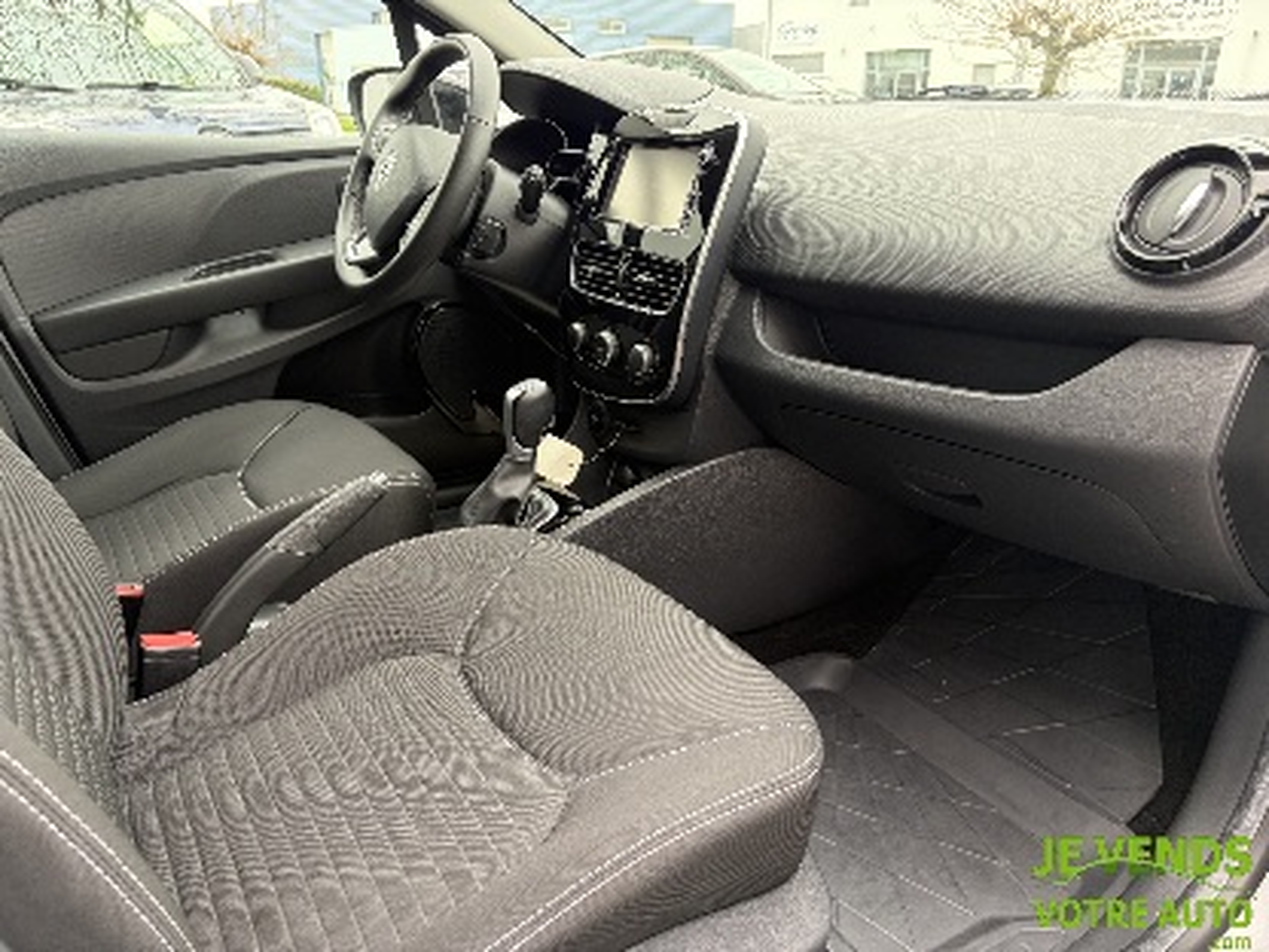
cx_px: 634
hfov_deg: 67.3
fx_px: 953
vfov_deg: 53.1
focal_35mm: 26
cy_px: 476
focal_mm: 5.96
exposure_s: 1/131
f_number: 1.6
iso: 125
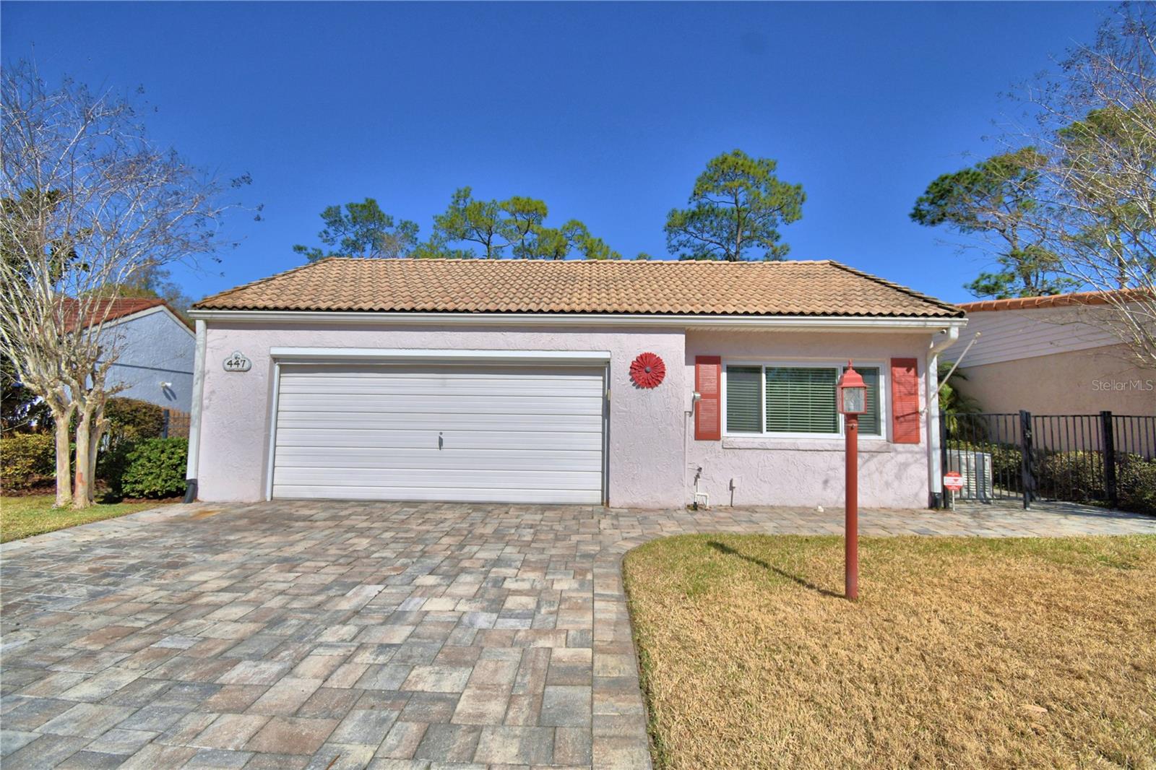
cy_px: 385
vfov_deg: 77.3
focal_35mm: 15
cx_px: 578
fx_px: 482
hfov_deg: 100.4
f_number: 4.5
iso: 100
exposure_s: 1/3200
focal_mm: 10
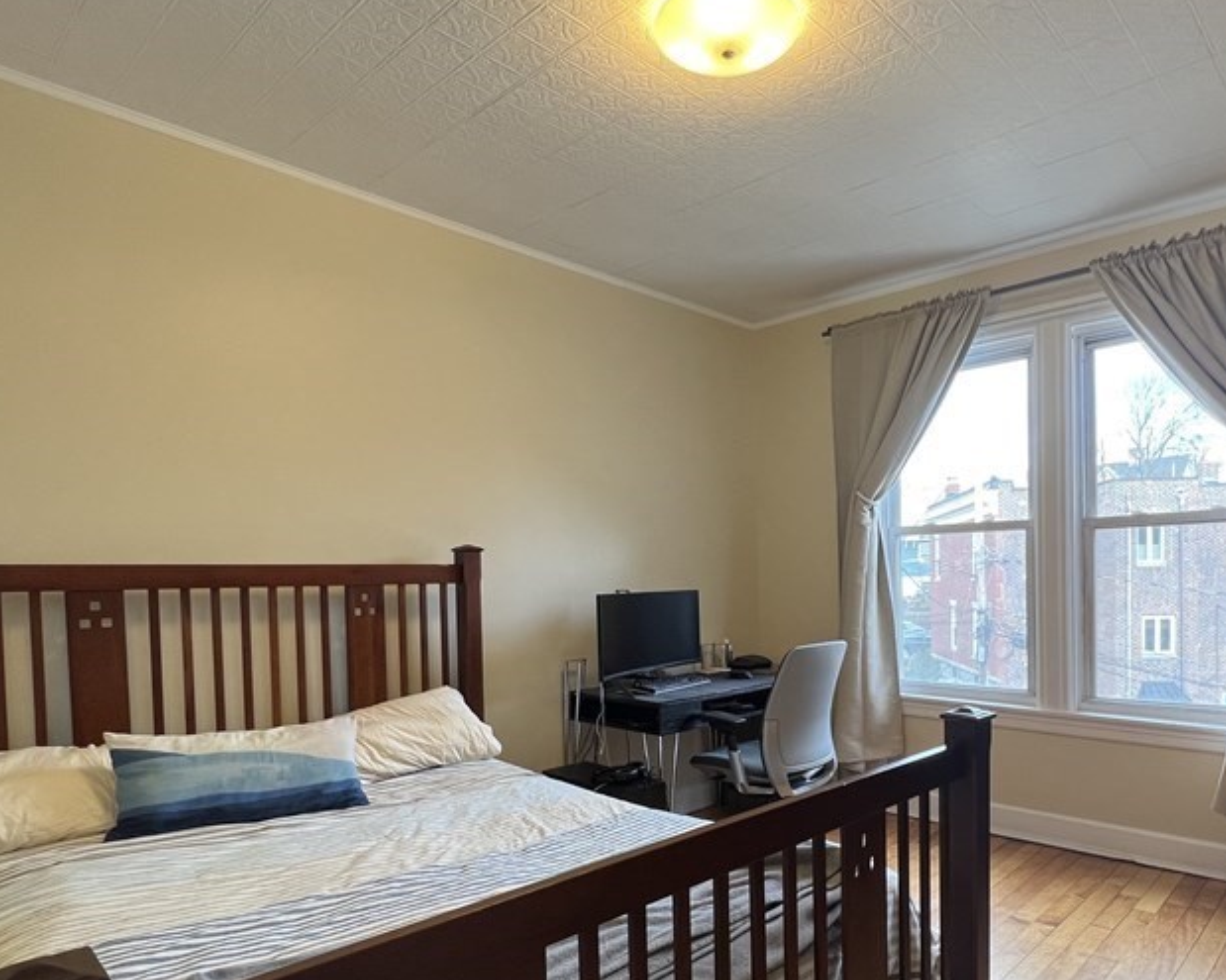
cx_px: 749
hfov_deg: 76.6
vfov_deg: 64.6
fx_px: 762
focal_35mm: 21
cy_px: 608
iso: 64
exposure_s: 1/120
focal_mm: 1.57
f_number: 1.8
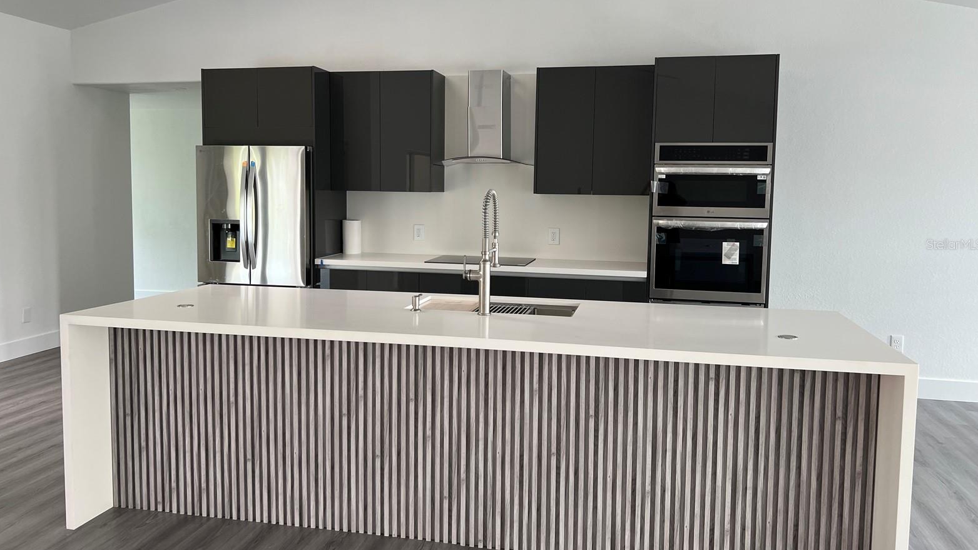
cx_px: 485
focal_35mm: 29
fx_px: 752
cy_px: 244
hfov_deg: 66.1
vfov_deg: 40.1
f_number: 1.5
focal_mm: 5.7
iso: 100
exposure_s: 1/121
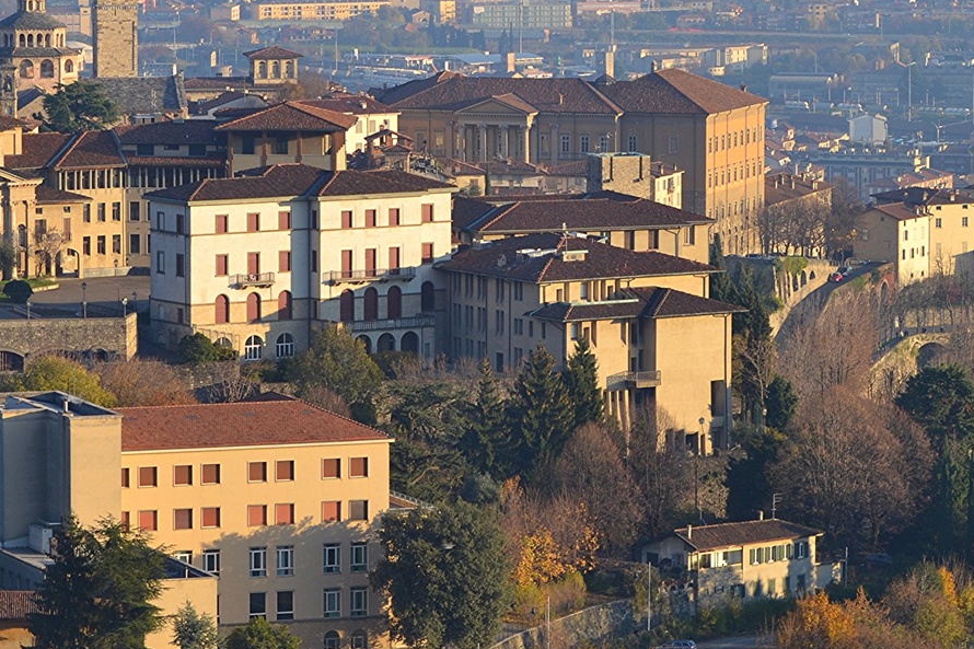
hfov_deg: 9.2
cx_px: 170
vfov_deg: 6.2
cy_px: 124
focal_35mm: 222
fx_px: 6005
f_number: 7.1
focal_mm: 78
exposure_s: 1/200
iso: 100
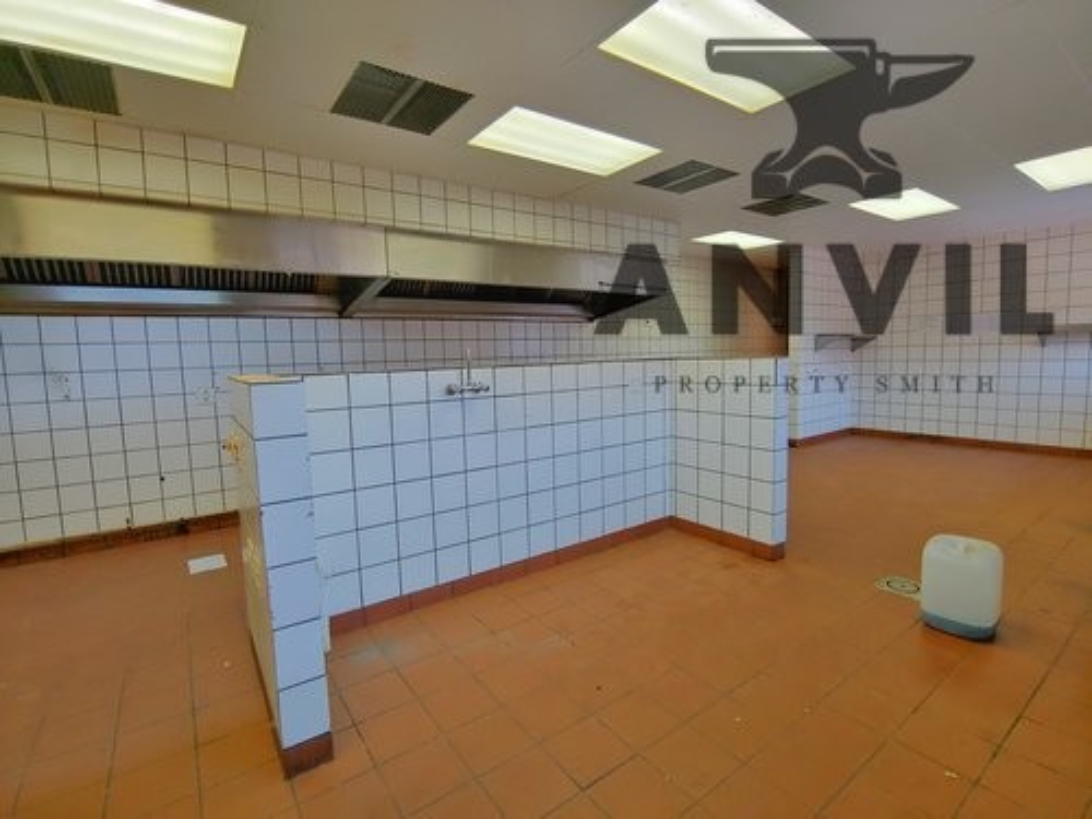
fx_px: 505
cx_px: 546
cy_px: 410
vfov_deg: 78.1
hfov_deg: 94.5
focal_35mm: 16
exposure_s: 1/33
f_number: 1.9
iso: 50
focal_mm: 2.18
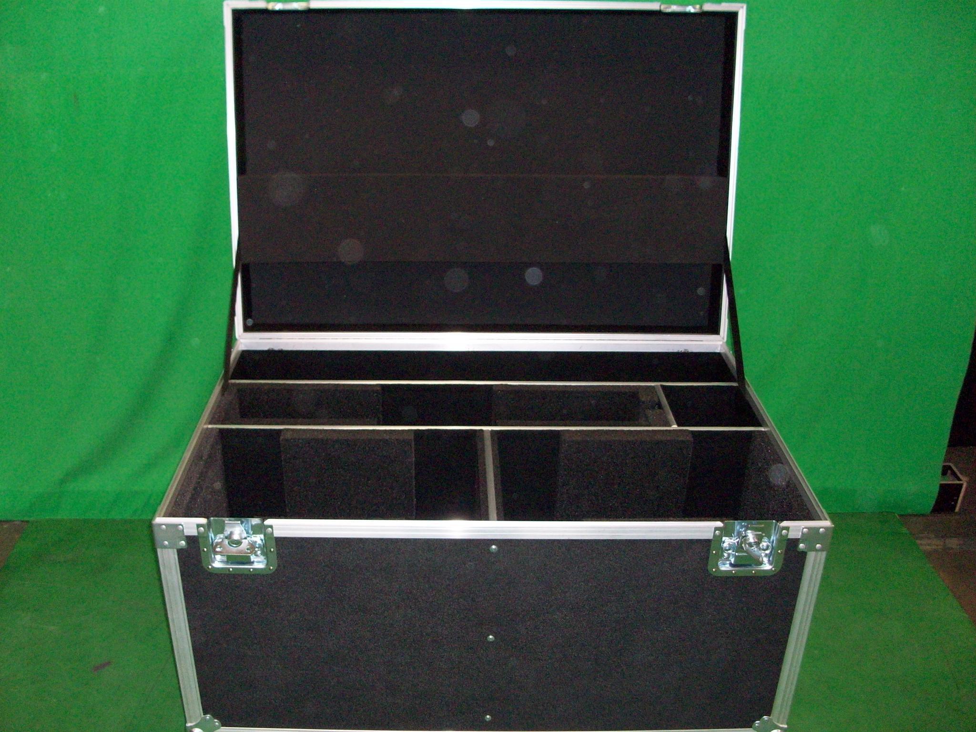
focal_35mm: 34
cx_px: 488
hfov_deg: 54.0
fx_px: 959
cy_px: 366
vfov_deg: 41.8
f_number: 2.8
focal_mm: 5.7
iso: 200
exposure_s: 1/60
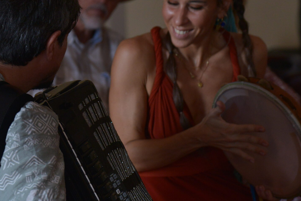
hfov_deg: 9.6
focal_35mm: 215
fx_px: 1798
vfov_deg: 6.4
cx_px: 103
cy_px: 103
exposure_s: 1/160
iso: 1000
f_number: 5.6
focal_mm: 120
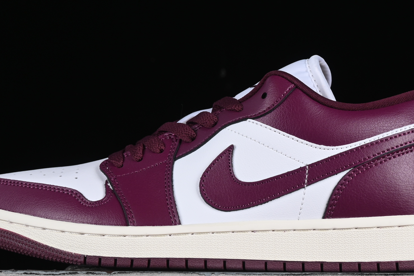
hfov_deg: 14.6
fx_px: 1621
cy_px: 110
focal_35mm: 141
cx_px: 215
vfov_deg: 9.7
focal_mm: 50
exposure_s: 1/80
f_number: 8
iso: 160
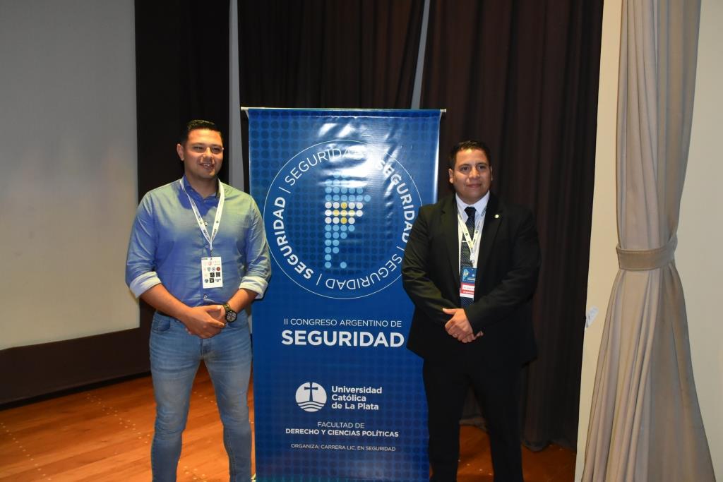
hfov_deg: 67.4
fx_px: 542
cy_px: 241
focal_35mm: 27
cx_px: 362
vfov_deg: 47.9
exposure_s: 1/60
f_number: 7.1
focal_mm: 18
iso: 3200
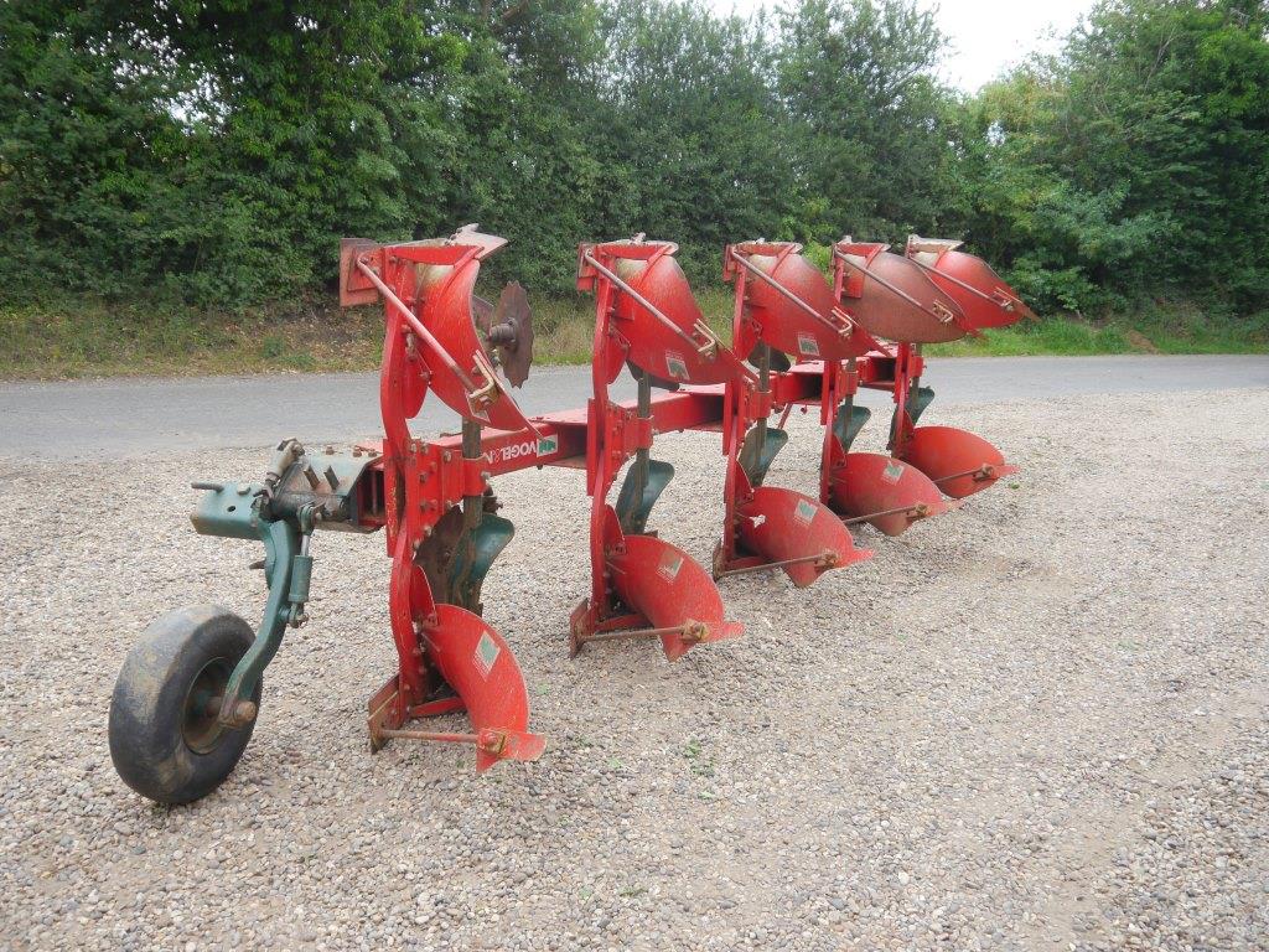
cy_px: 476
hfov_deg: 63.4
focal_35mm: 28
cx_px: 634
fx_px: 1026
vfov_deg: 49.7
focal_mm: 14
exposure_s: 1/160
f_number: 4.5
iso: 160
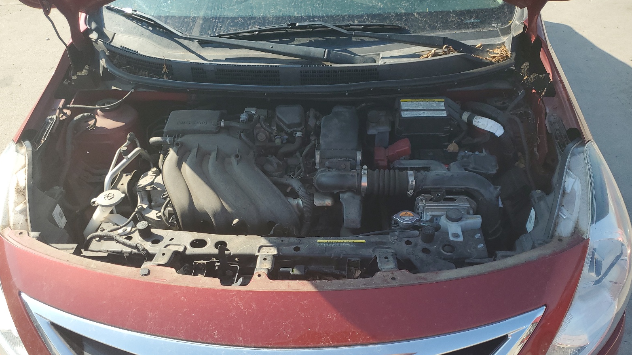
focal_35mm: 29
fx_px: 486
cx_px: 314
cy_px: 232
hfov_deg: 66.1
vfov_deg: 39.8
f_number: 1.5
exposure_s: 1/1111
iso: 50
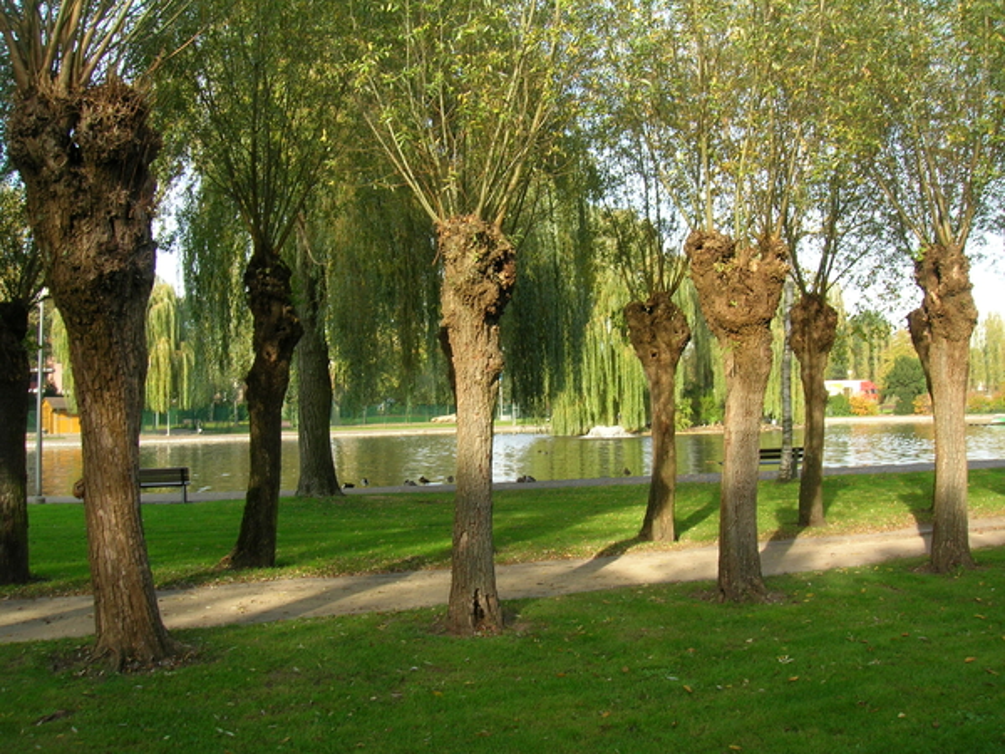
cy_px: 377
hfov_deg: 54.0
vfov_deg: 41.8
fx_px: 987
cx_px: 502
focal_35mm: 34
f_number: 4.9
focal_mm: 5.7
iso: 50
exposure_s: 1/72.6
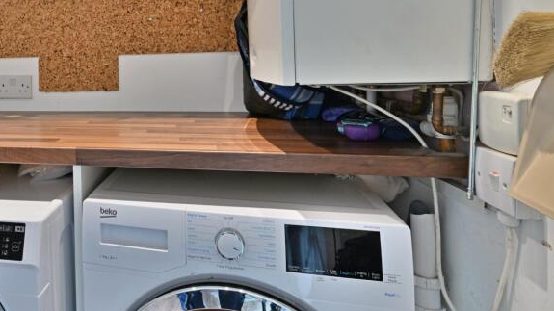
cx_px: 102
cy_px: 58
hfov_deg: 60.3
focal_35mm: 29
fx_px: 425
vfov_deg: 38.6
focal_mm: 15.5
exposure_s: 1/2
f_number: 10
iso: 125
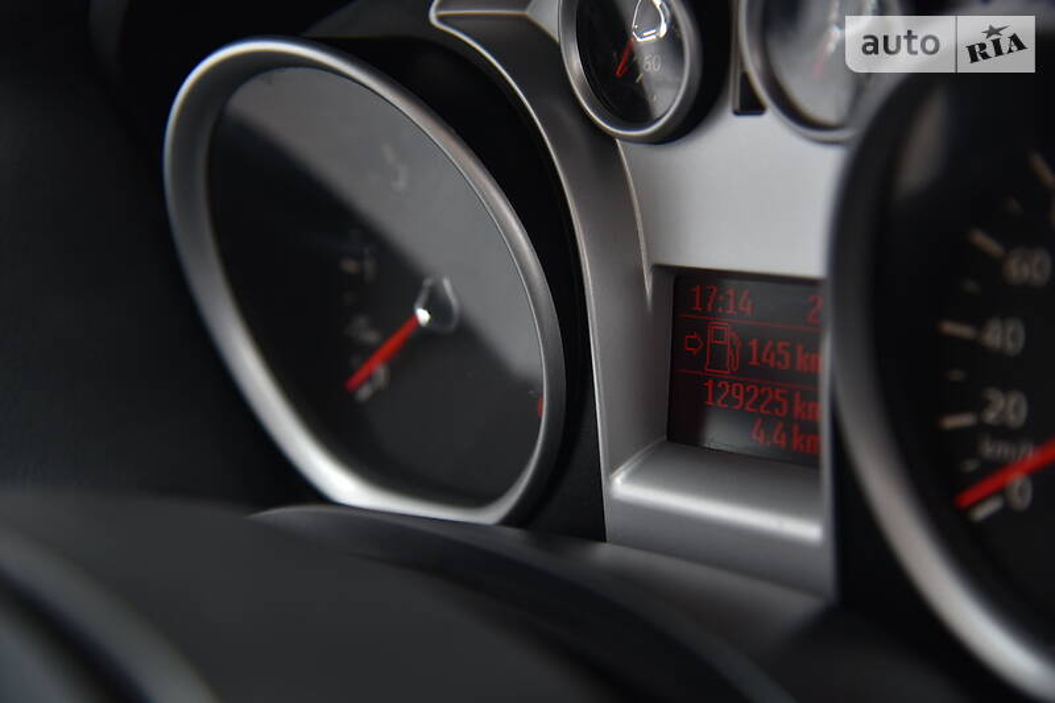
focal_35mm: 75
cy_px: 352
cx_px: 528
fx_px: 2197
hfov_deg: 27.0
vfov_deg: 18.2
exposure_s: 1/250
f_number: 4
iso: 400
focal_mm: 75
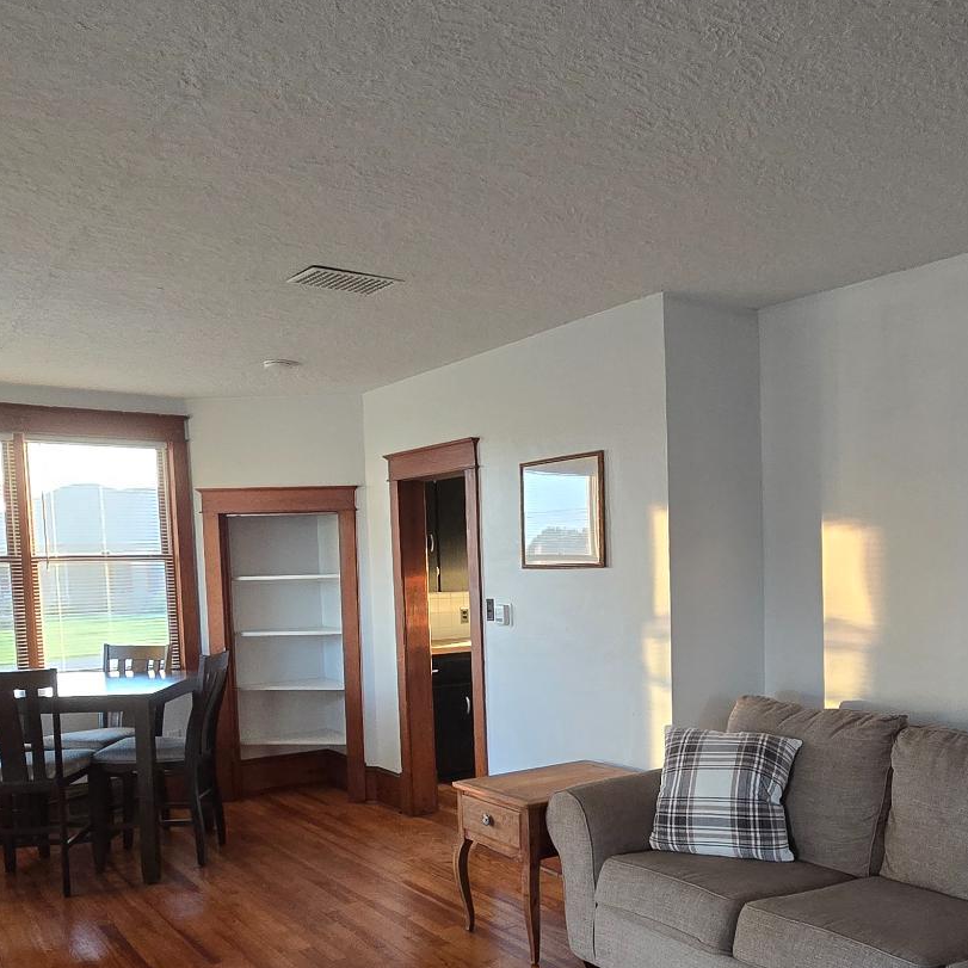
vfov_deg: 54.4
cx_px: 623
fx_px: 917
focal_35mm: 29
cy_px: 653
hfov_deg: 54.8
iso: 500
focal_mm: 2.2
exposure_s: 1/60
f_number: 2.2
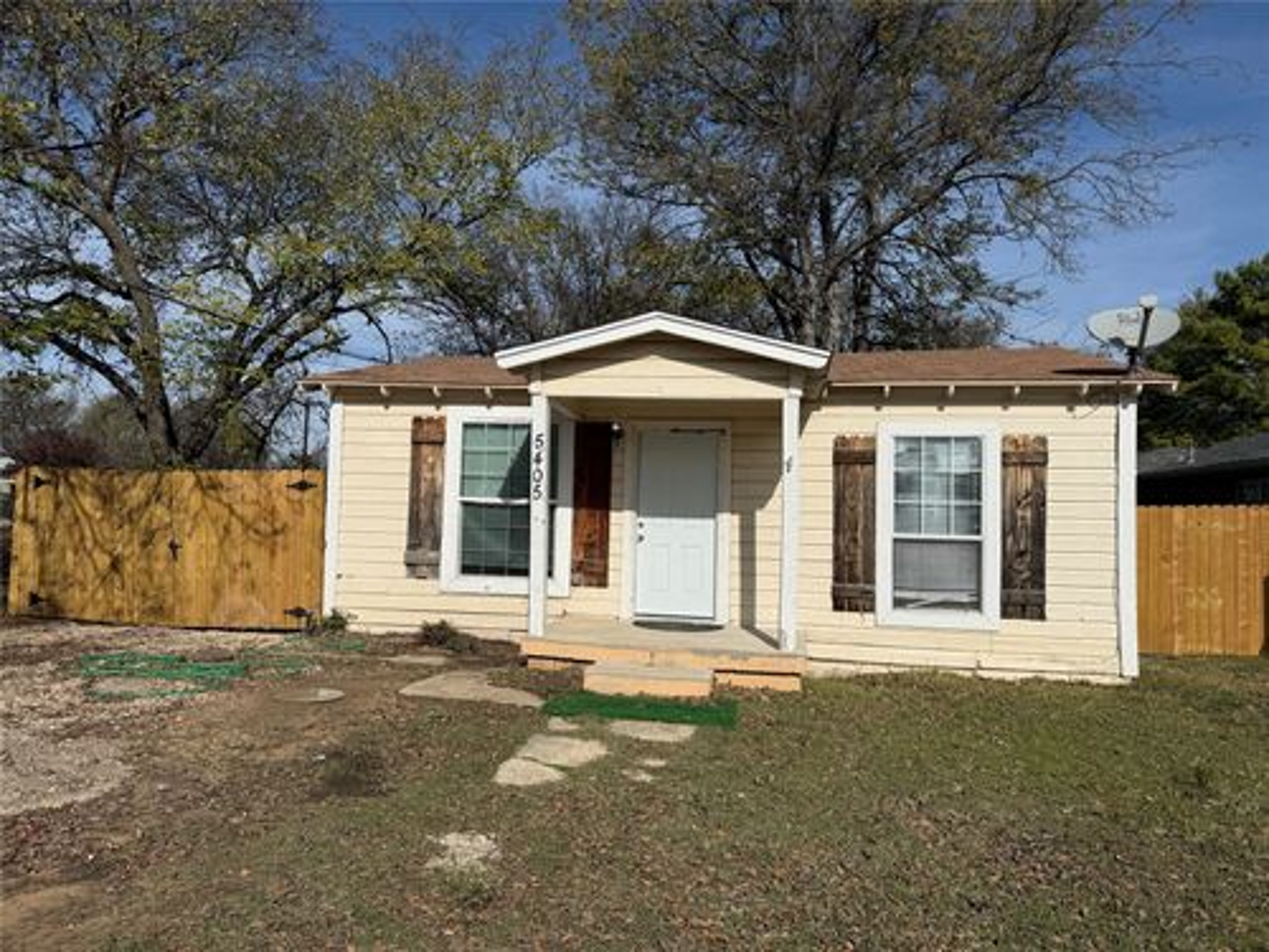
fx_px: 880
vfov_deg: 56.8
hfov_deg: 71.6
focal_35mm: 24
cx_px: 634
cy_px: 476
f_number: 1.78
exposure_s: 1/14286
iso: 80
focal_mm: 6.76
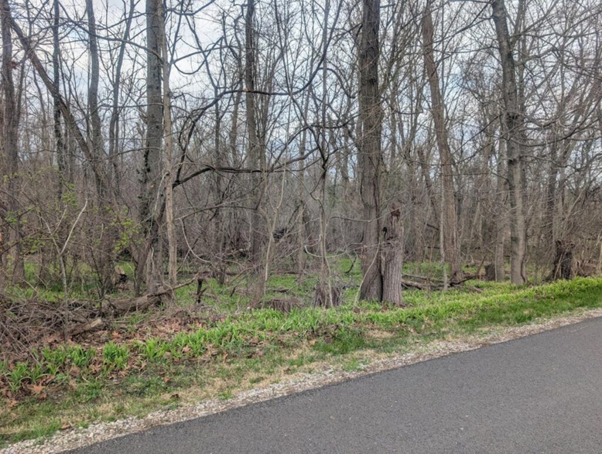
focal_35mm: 24
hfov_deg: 71.5
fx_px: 418
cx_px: 301
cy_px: 227
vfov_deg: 56.9
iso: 21
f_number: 1.68
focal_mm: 6.9
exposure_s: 1/648
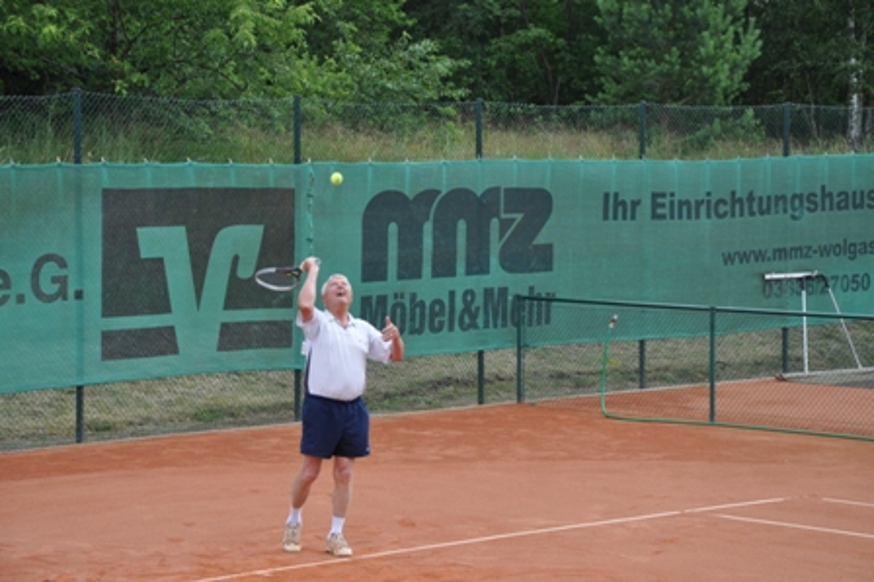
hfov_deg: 18.2
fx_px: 2729
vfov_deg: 12.2
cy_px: 291
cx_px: 437
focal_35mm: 112
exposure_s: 1/250
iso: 200
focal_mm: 75
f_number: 8
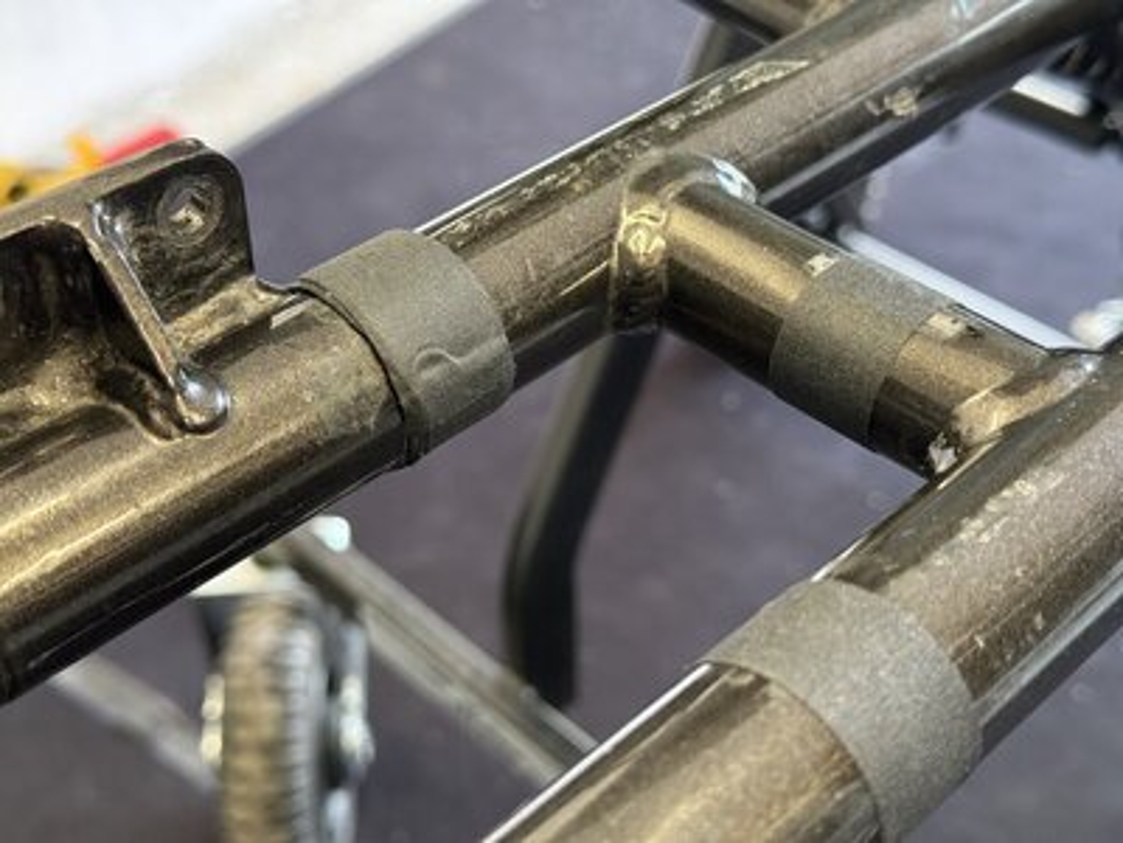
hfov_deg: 39.7
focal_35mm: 48
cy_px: 422
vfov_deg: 30.3
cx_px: 562
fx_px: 1557
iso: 250
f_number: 1.78
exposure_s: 1/60
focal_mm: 6.76
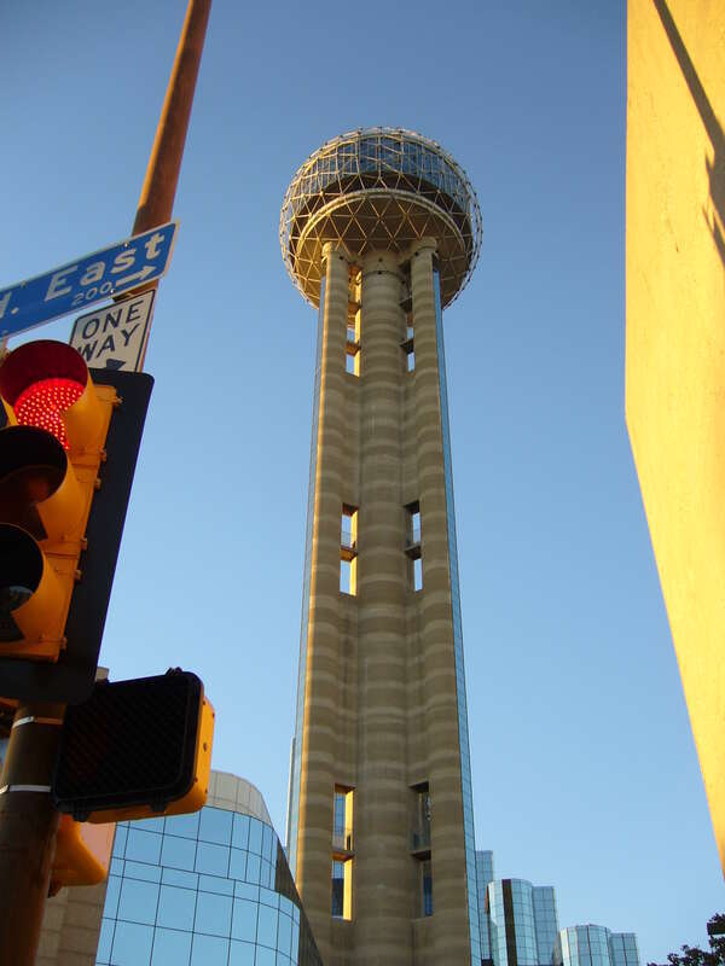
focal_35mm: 35
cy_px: 483
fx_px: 977
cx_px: 362
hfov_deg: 40.7
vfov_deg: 52.6
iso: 80
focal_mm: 5.8
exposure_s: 1/200
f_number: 2.8
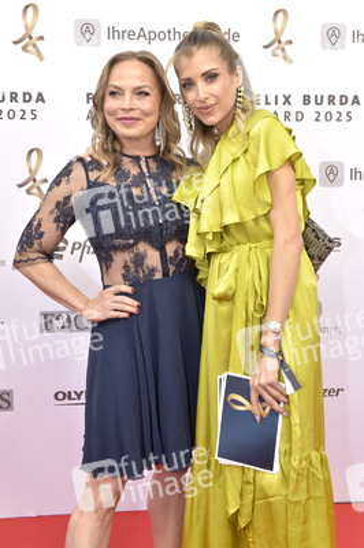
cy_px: 274
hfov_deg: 35.0
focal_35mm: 38
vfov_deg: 50.7
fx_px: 577
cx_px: 182
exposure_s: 1/250
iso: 400
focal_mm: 38
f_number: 6.3
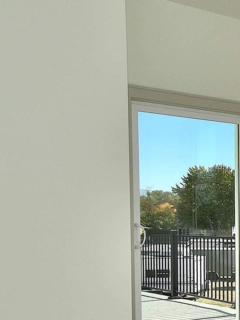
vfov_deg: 30.8
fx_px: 564
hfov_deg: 18.8
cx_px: 425
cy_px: 259
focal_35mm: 61
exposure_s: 1/200
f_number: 14
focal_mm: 10
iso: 200
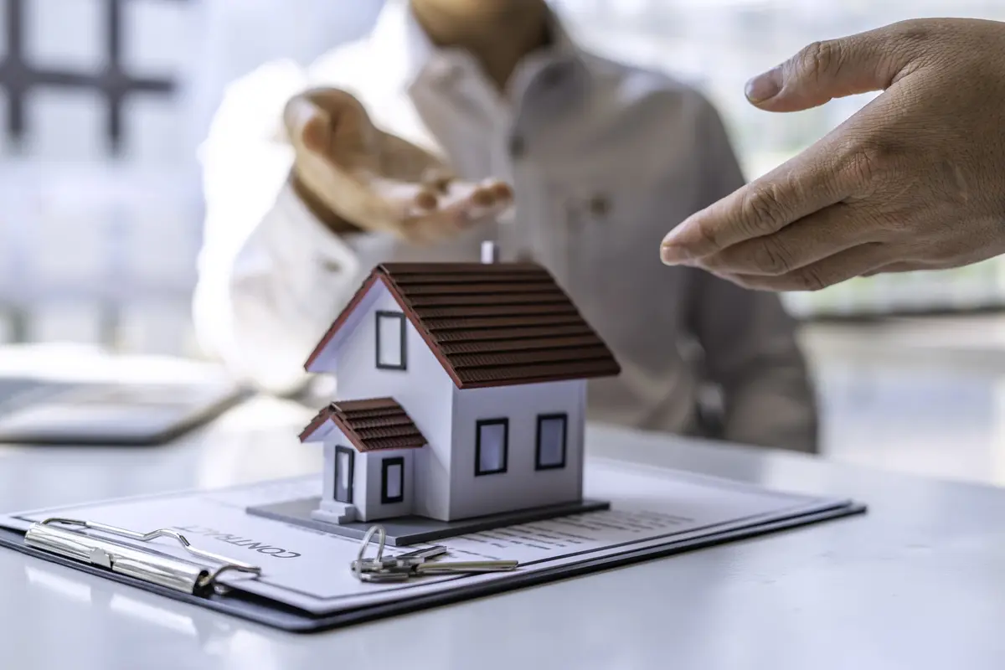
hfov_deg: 39.6
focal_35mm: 50
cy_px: 335
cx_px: 502
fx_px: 1396
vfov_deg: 27.0
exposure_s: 1/250
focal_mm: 50
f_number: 3.2
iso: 125
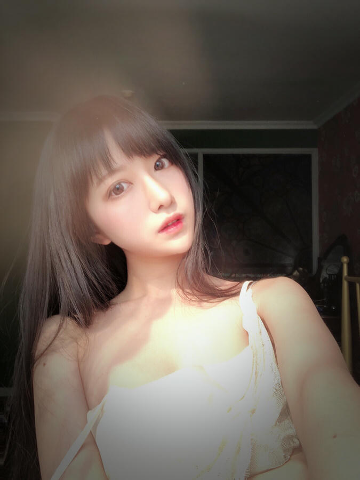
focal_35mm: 32
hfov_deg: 44.2
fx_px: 444
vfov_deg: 56.8
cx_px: 180
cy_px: 240
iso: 20
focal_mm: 2.87
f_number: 2.2
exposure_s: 1/120
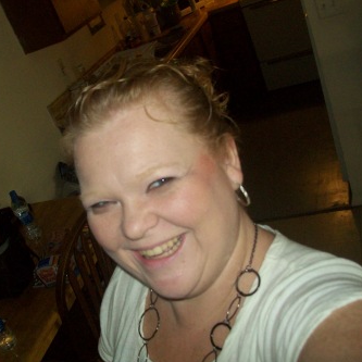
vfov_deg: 39.2
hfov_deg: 39.1
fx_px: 509
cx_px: 152
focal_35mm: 43
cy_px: 182
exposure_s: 1/60
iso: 160
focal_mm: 6
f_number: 2.7
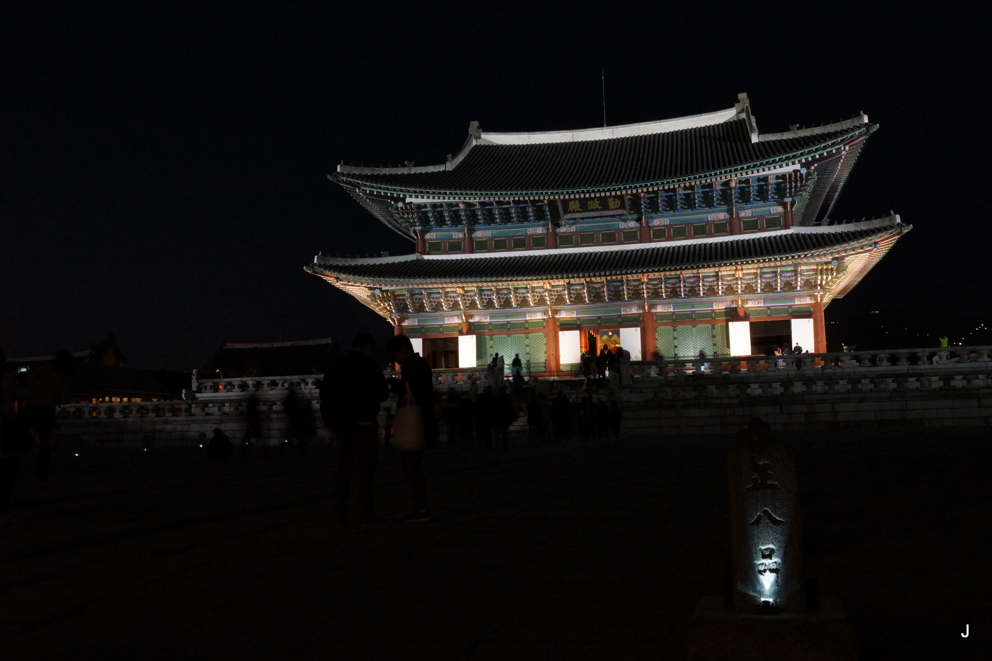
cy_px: 330
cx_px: 496
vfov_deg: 40.0
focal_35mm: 33
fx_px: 909
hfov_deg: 57.2
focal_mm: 22
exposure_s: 1/2
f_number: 13
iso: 1600
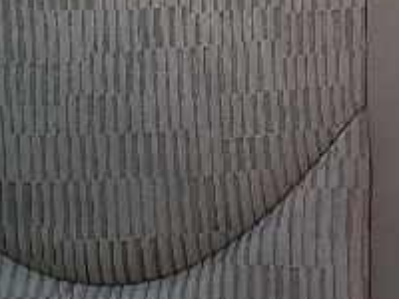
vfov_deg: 7.1
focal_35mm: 208
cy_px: -102
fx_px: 2398
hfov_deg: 9.3
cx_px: 571
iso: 50
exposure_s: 1/137
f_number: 1.5
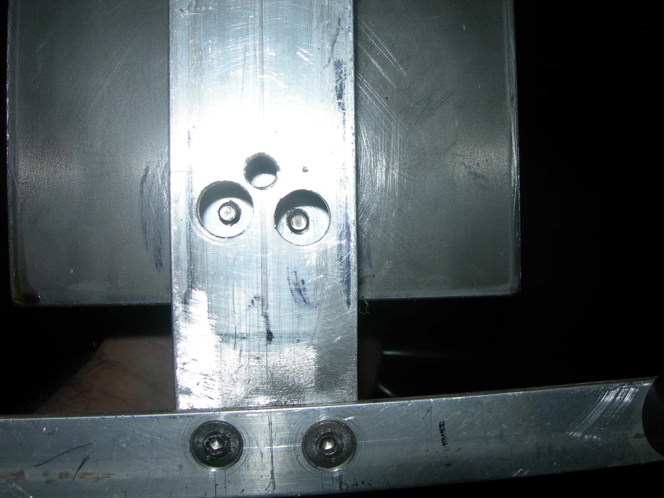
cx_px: 332
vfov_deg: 37.7
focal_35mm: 38
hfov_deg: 49.0
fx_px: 729
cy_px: 249
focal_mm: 7.8
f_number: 4.8
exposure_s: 1/60.1
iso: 50
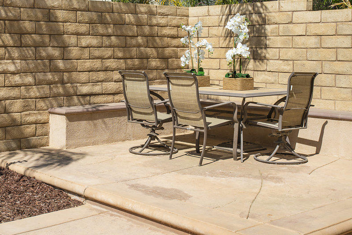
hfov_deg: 40.3
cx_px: 187
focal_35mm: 49
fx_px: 479
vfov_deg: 27.5
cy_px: 93
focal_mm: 38
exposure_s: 1/500
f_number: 8
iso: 250
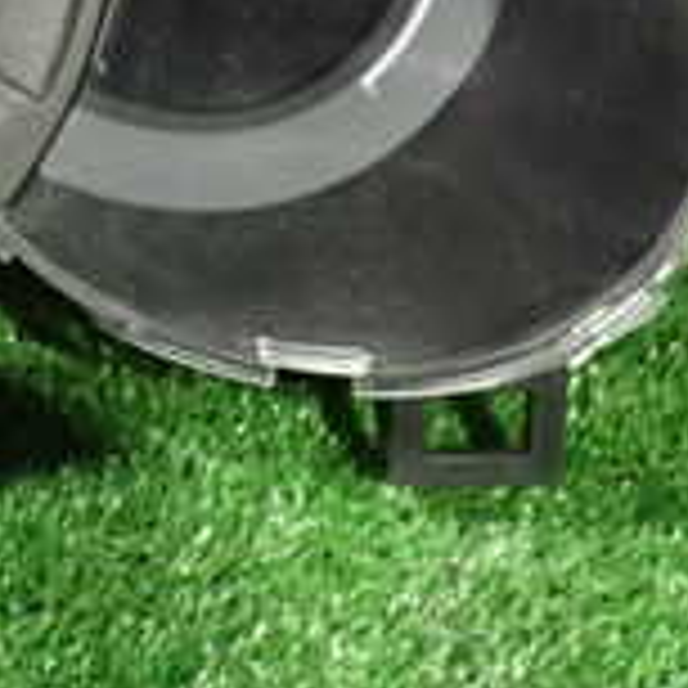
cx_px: -387
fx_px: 2339
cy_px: -13
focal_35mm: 104
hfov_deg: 15.3
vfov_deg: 16.4
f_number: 2.3
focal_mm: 5.4
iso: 800
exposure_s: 1/30
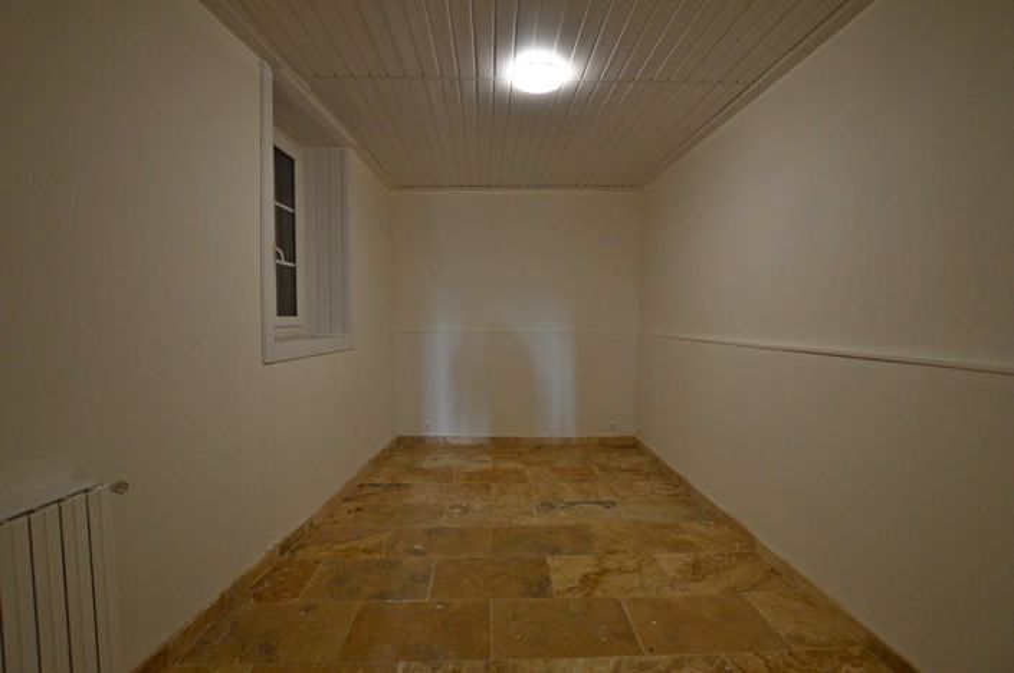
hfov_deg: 95.1
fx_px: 464
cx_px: 507
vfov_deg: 71.9
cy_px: 336
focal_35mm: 16
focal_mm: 11
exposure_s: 1/60
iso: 560
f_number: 3.5
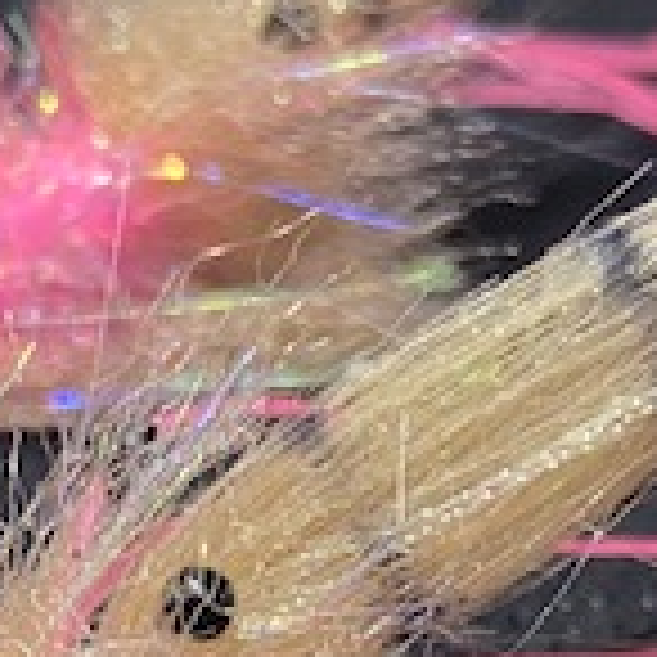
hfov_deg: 17.2
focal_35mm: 101
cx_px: 382
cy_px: 986
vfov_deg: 15.8
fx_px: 2169
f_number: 1.8
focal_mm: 4.25
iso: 400
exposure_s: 1/40
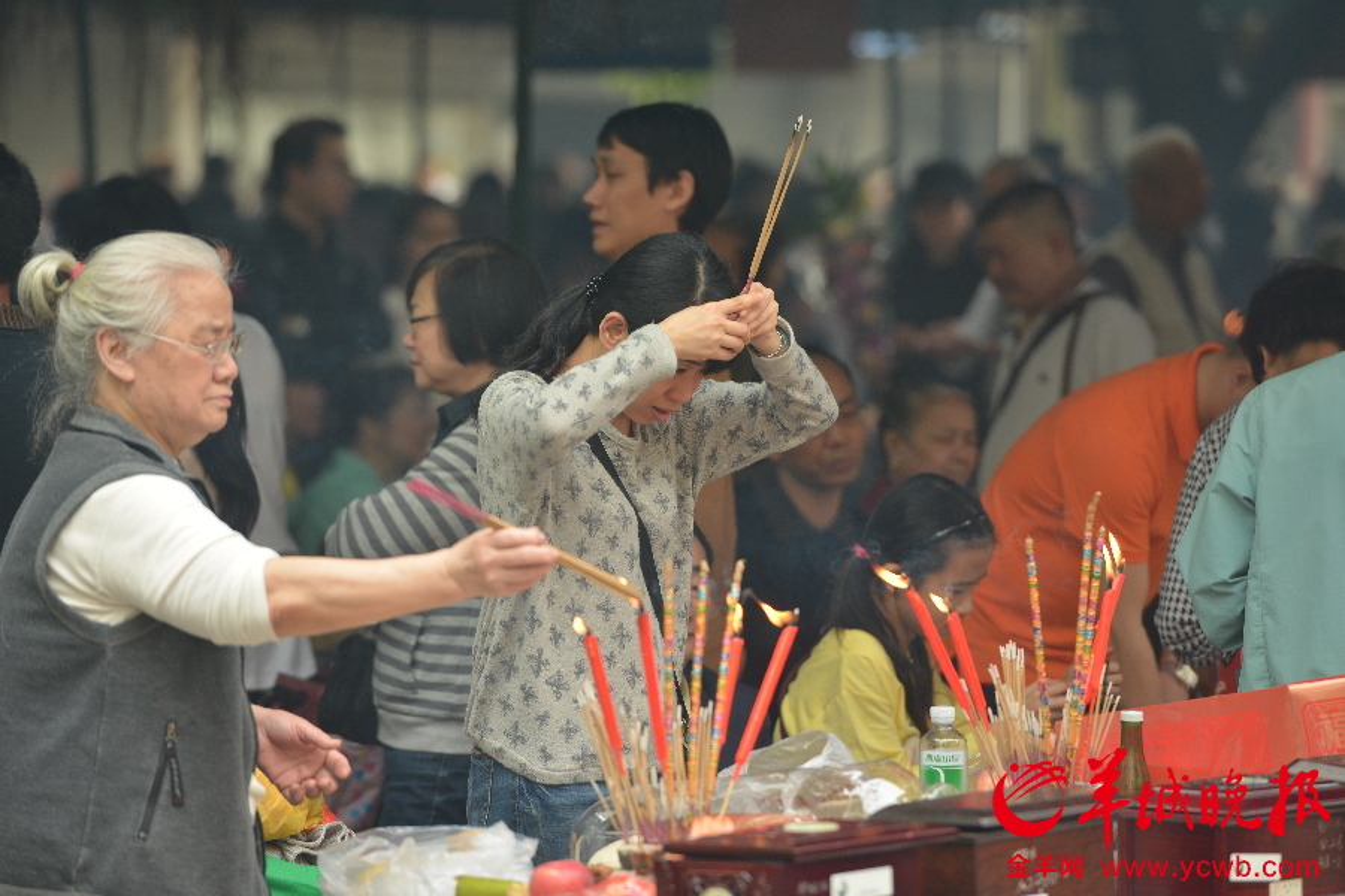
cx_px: 672
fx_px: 7472
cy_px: 448
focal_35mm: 200
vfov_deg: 6.9
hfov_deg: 10.3
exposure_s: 1/400
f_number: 4.5
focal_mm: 200
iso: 400
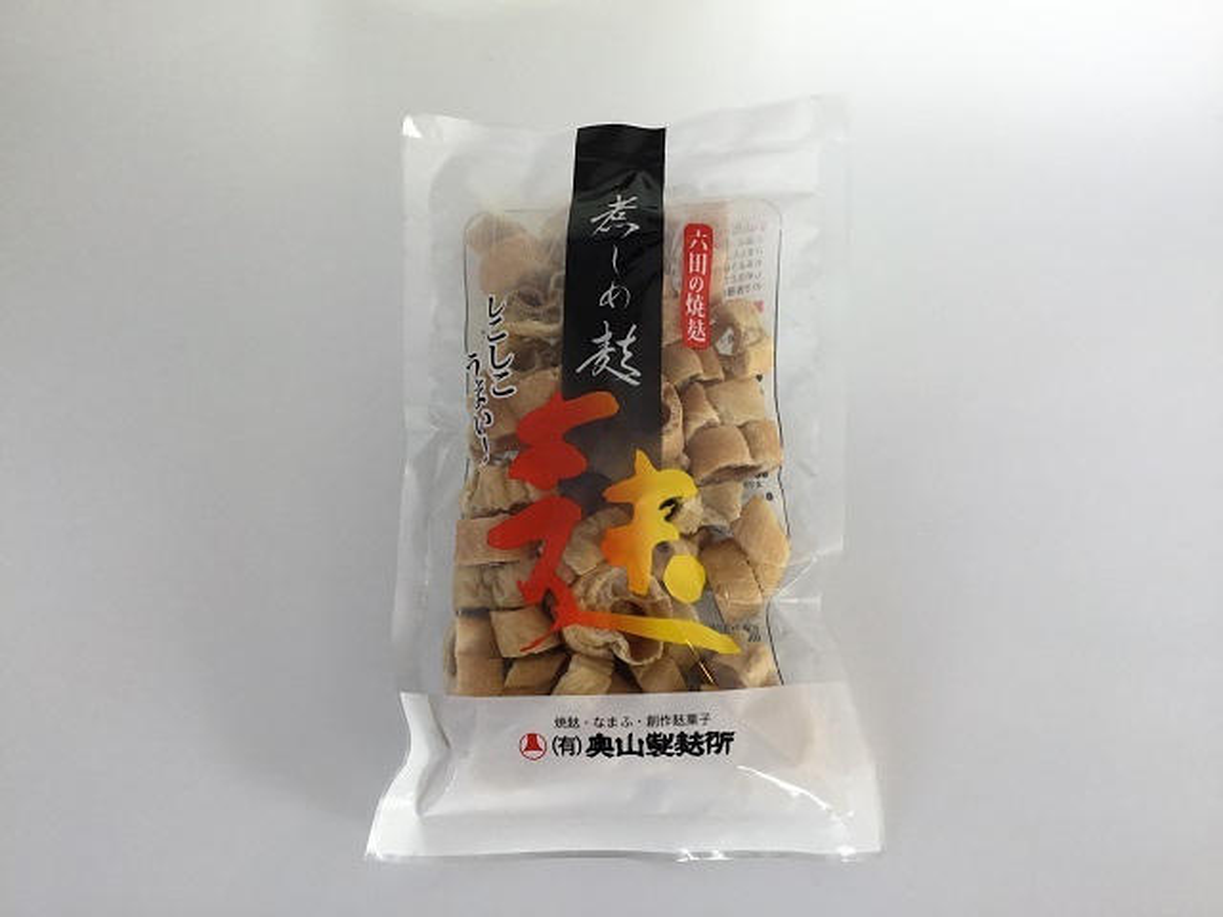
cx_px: 612
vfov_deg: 45.4
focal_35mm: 31
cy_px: 458
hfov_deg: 58.4
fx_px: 1095
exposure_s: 1/120
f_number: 2.4
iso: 40
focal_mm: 3.3
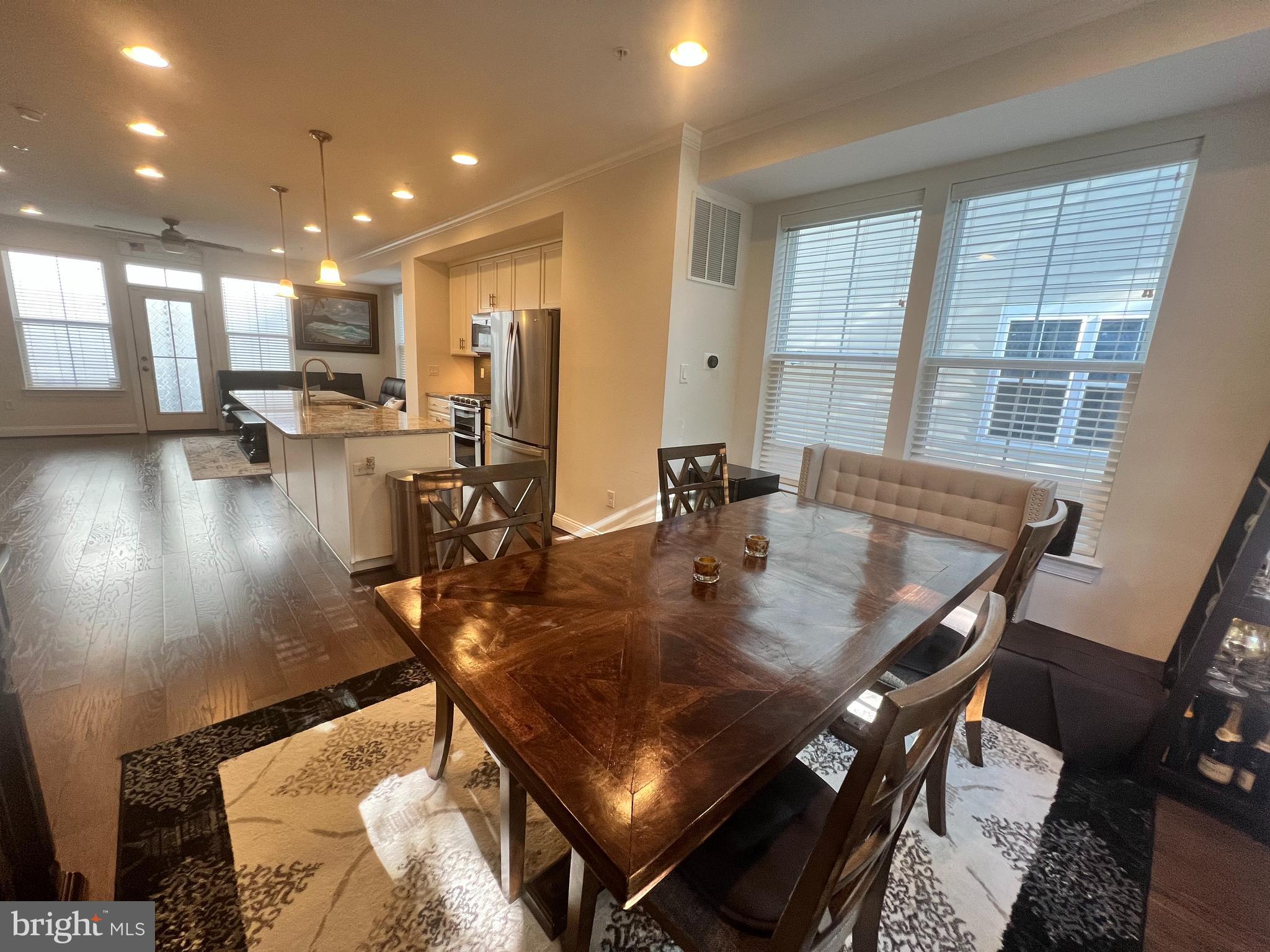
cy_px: 476
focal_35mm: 13
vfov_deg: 89.9
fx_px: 477
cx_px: 635
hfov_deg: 106.2
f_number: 1.8
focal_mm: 1.57
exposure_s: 1/120
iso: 160
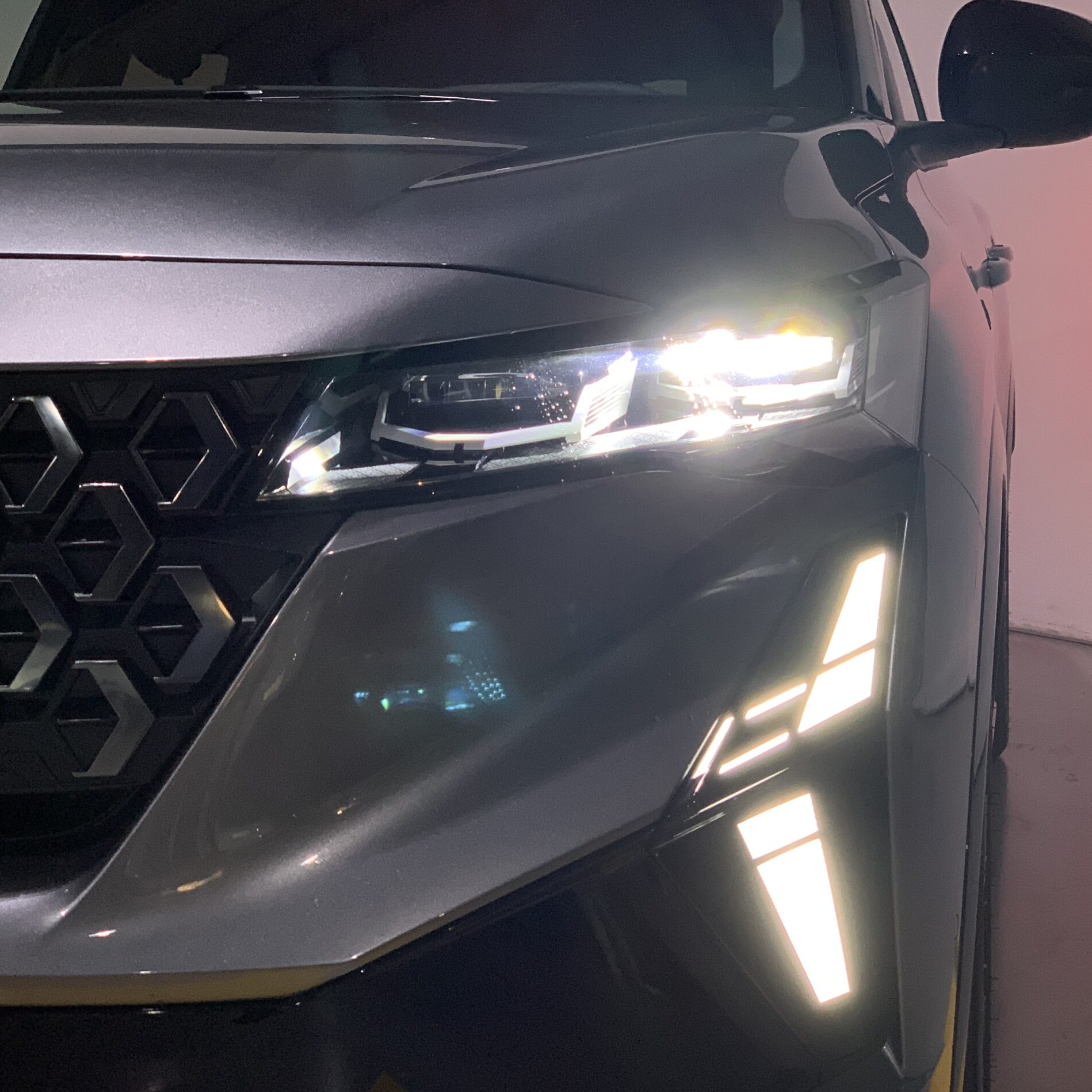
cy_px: 544
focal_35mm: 62
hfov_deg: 27.7
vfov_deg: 27.7
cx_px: 584
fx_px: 2213
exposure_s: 1/100
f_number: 2.4
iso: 125
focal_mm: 6
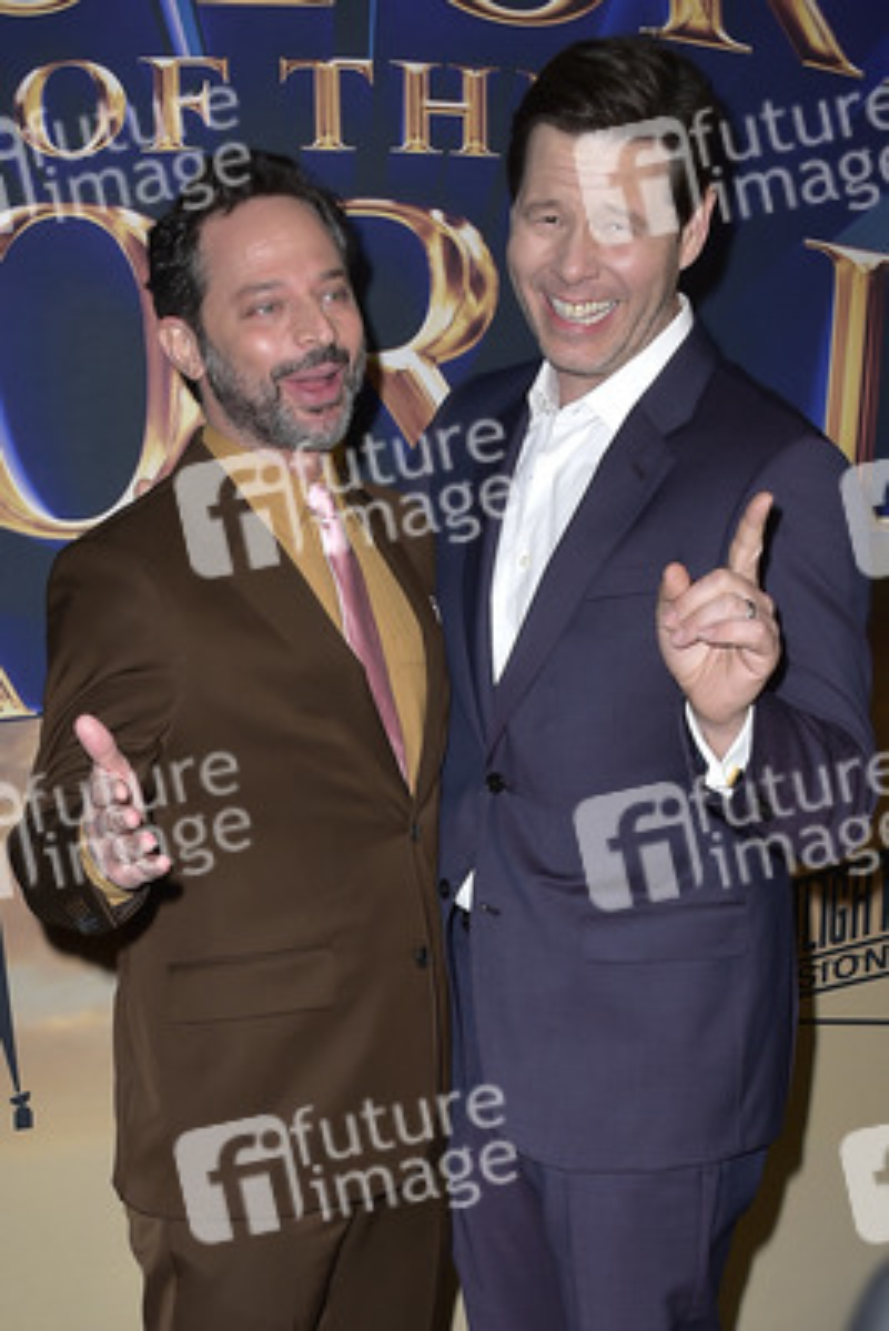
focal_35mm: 32
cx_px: 444
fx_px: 1184
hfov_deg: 41.1
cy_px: 666
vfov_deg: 58.7
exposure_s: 1/250
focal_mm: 32
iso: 320
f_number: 6.3
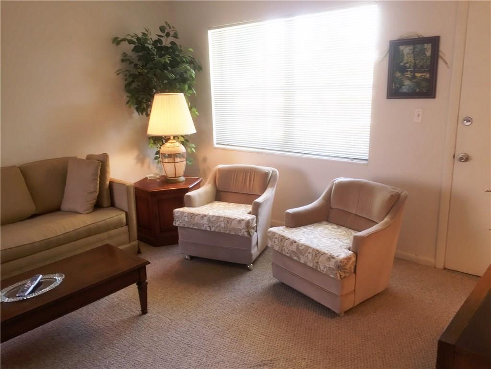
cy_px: 184
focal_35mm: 29
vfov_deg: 48.2
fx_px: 411
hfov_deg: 61.7
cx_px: 246
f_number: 2.2
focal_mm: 4.15
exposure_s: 1/40
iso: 32
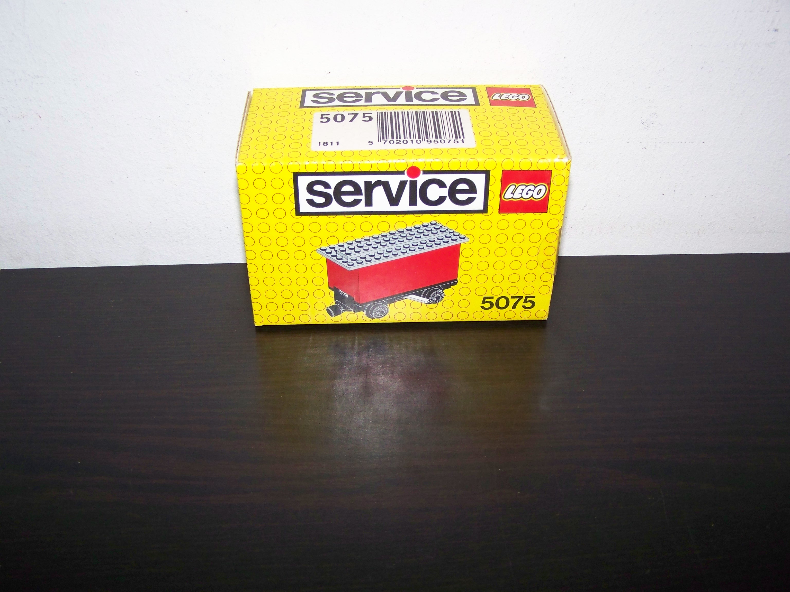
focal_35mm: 38
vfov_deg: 37.7
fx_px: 867
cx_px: 395
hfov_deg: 49.0
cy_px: 296
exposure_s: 1/30
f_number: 2.8
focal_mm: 6.3
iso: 200
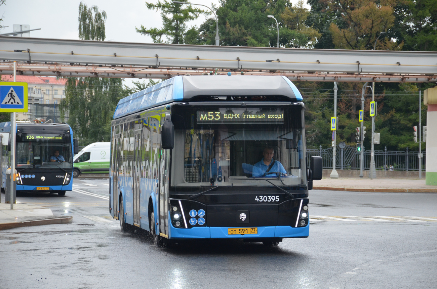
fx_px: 1544
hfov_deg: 16.1
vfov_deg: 10.7
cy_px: 144
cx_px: 218
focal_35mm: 128
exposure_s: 1/500
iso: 800
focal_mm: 85
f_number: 5.3
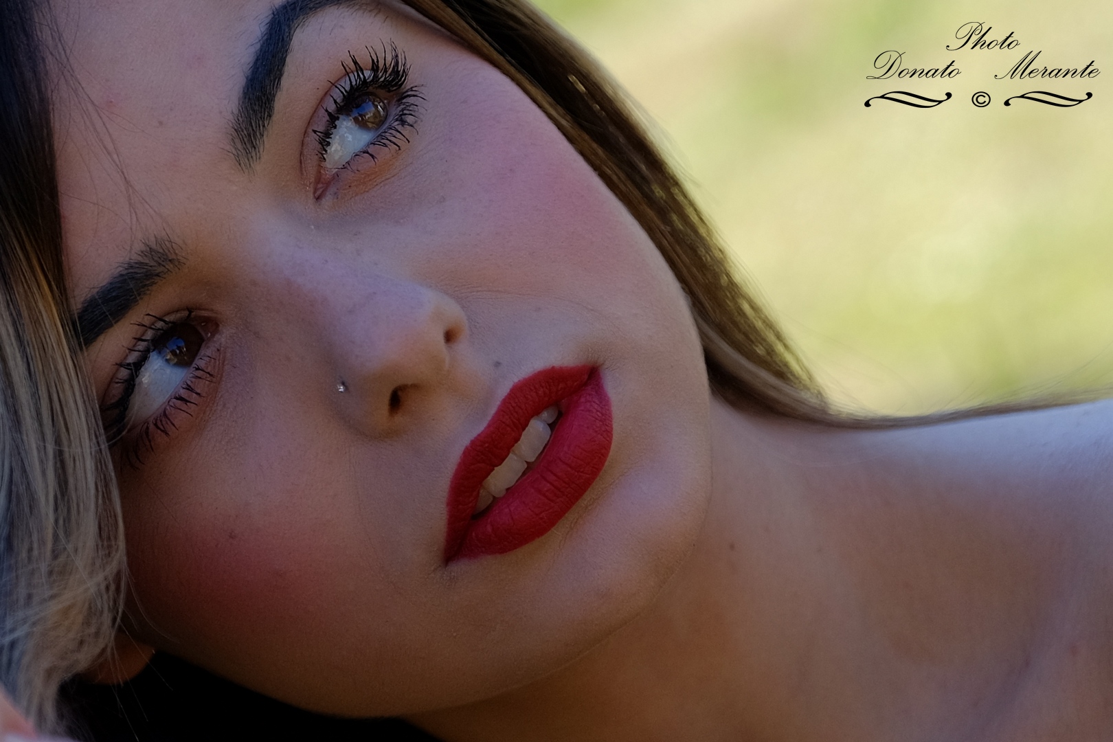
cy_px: 371
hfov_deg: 24.5
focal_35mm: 83
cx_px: 556
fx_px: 2566
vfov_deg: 16.5
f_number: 2.8
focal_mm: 55
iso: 250
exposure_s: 1/1000
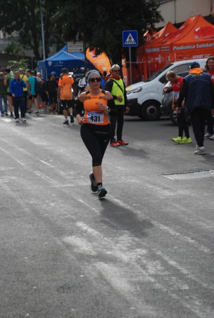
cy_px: 159
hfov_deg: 13.1
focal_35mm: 105
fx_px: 931
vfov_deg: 19.4
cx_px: 107
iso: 1000
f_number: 5.6
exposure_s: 1/1250
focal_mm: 70
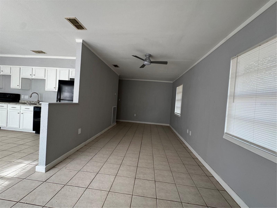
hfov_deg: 102.1
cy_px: 104
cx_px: 138
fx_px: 112
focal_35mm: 14
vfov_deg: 85.7
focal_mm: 2.22
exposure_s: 1/99
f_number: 2.2
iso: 125
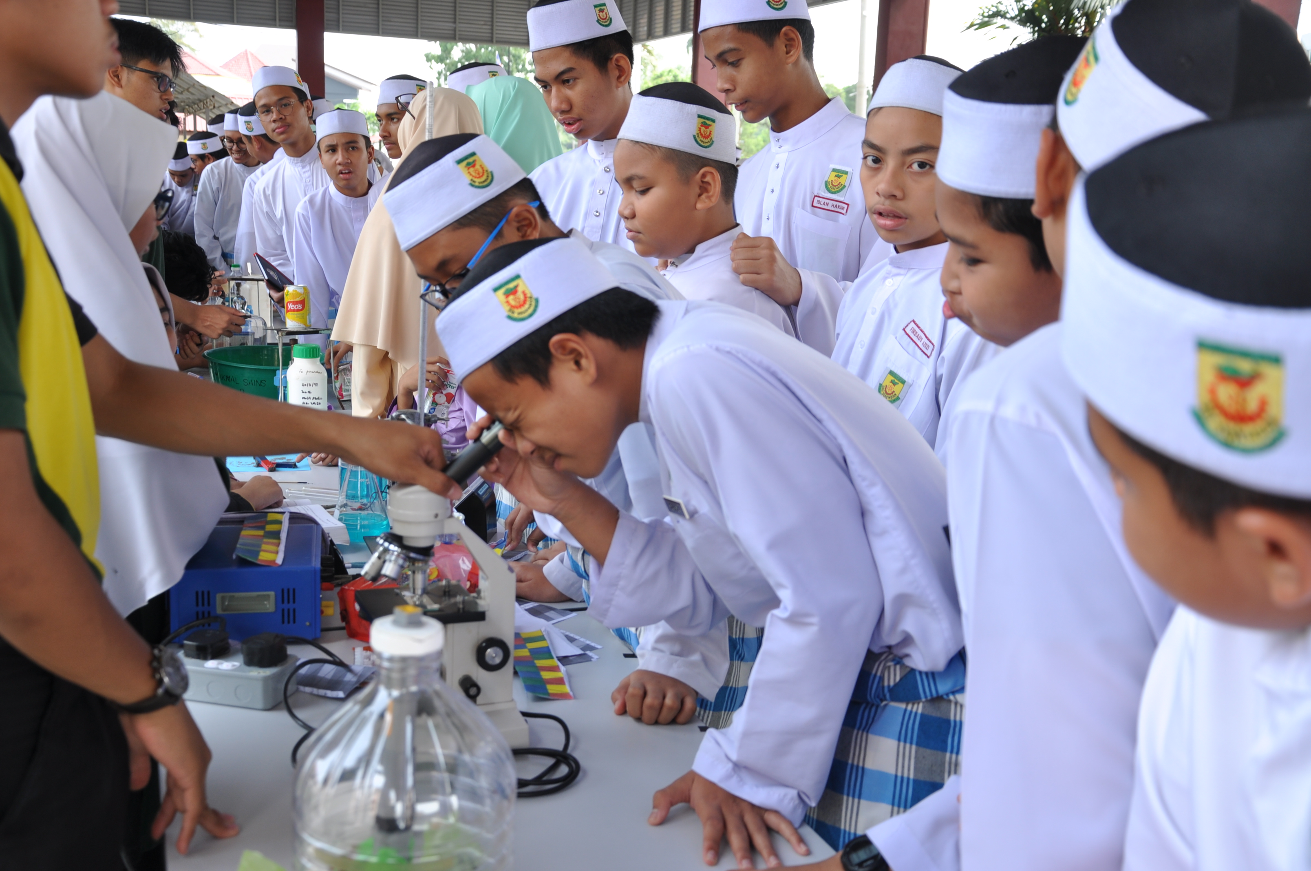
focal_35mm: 39
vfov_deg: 34.1
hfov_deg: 49.6
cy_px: 436
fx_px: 1419
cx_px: 656
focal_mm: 26
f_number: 4
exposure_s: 1/100
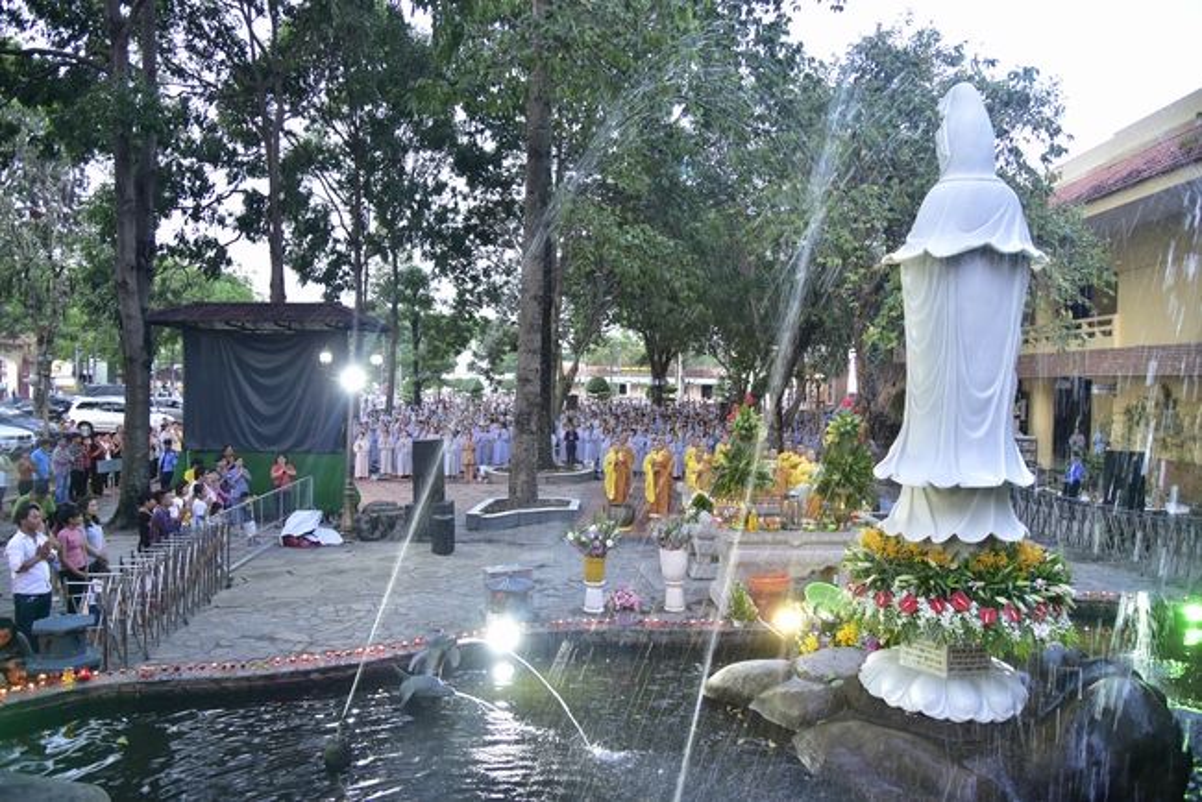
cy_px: 401
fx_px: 802
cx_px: 601
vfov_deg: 53.2
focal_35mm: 24
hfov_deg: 73.7
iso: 1000
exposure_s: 1/40
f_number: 4
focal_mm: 24
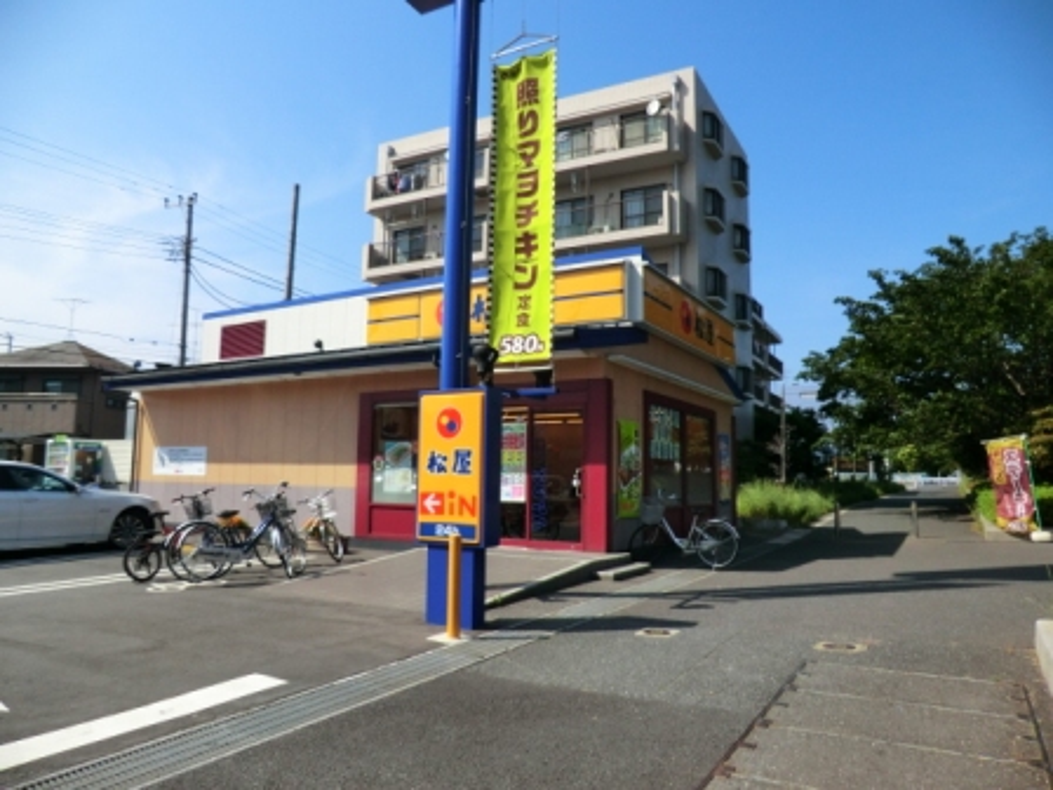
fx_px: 730
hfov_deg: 71.6
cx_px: 526
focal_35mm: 24
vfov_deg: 56.8
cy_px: 395
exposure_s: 1/250
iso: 80
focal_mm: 4.3
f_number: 7.5
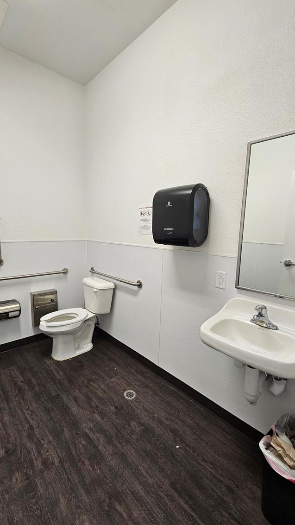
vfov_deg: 103.0
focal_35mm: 15
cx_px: 142
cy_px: 267
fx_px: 209
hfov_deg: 70.5
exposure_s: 1/60
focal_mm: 2.2
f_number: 2.2
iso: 125
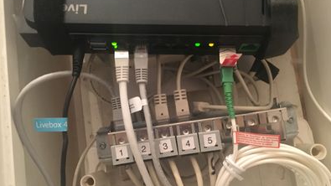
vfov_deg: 36.5
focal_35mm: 32
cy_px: 113
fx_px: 281
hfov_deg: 61.0
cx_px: 165
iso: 320
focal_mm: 4.15
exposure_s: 1/17
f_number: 2.2
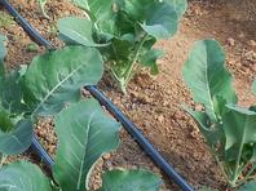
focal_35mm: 184
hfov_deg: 10.7
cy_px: -45
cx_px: 32
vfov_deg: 8.0
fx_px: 1359
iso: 125
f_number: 3.8
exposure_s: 1/320
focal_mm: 7
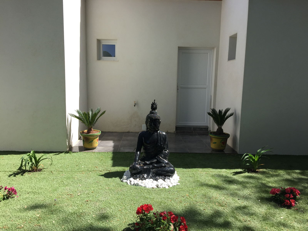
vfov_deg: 48.2
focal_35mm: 29
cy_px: 116
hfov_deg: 61.7
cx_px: 154
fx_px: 258
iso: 32
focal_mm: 4.15
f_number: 2.2
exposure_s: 1/942
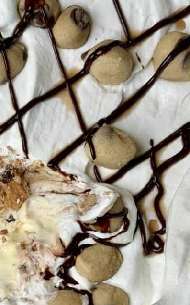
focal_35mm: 82
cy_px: 241
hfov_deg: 15.7
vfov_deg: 24.8
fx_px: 679
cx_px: 21
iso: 64
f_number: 1.78
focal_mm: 6.76
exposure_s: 1/442
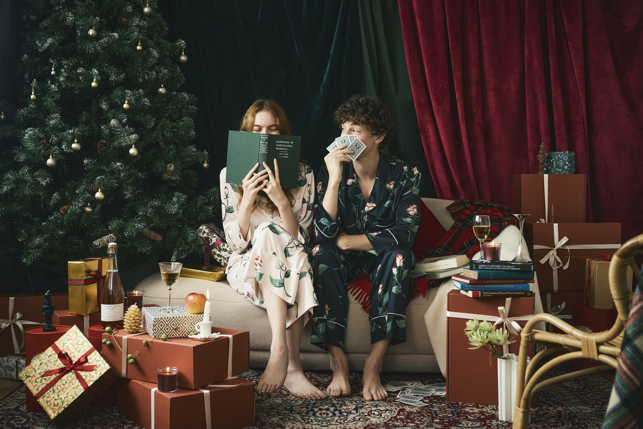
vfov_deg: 31.2
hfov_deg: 45.4
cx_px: 322
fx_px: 768
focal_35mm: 43
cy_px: 214
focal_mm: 43
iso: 1000
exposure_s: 1/160
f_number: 3.5
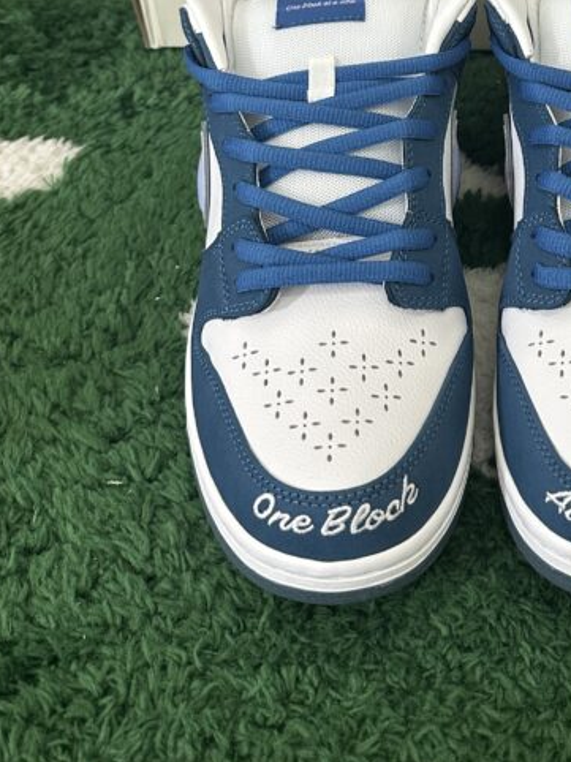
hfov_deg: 27.7
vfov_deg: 34.9
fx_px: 1123
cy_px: 47
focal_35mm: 51
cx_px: 490
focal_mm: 6.86
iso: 200
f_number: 1.78
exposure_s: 1/50
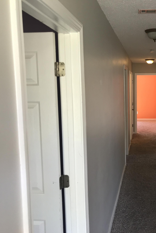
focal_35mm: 39
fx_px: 254
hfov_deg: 32.7
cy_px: 117
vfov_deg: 49.6
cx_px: 137
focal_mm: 3.99
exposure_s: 1/60
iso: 32
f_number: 1.8
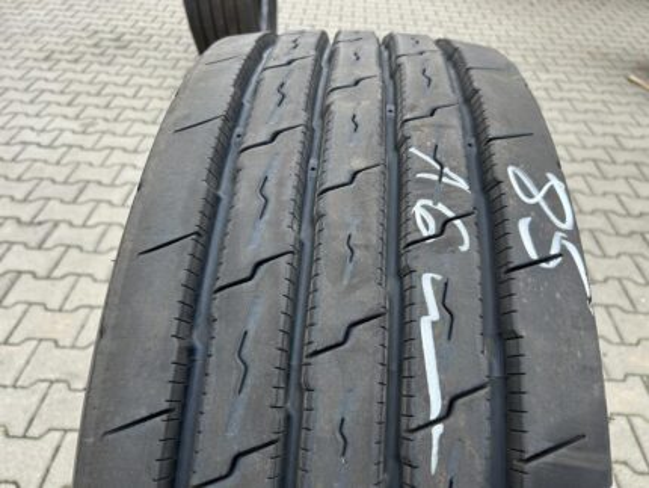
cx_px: 324
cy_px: 244
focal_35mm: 26
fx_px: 488
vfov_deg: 53.1
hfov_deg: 67.3
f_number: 1.5
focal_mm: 5.7
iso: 50
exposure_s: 1/443
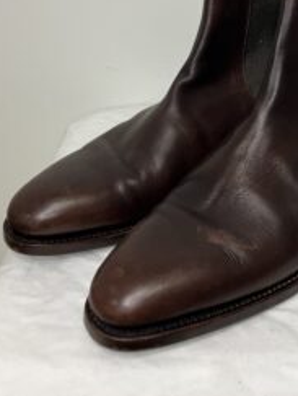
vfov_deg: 39.6
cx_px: 233
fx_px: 527
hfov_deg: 30.9
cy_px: 81
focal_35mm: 46
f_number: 1.8
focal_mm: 3.99
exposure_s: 1/50
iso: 64
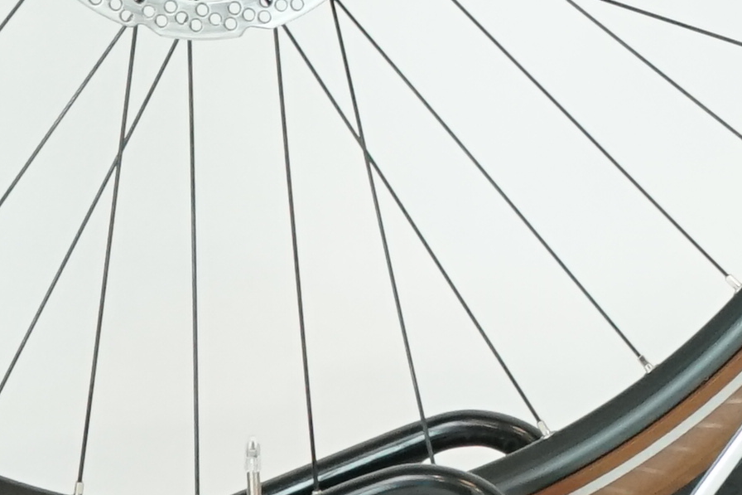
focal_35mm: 335
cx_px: 1588
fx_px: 6903
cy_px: -758
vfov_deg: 4.0
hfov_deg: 6.0
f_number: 6.3
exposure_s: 1/200
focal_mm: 50
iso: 2000
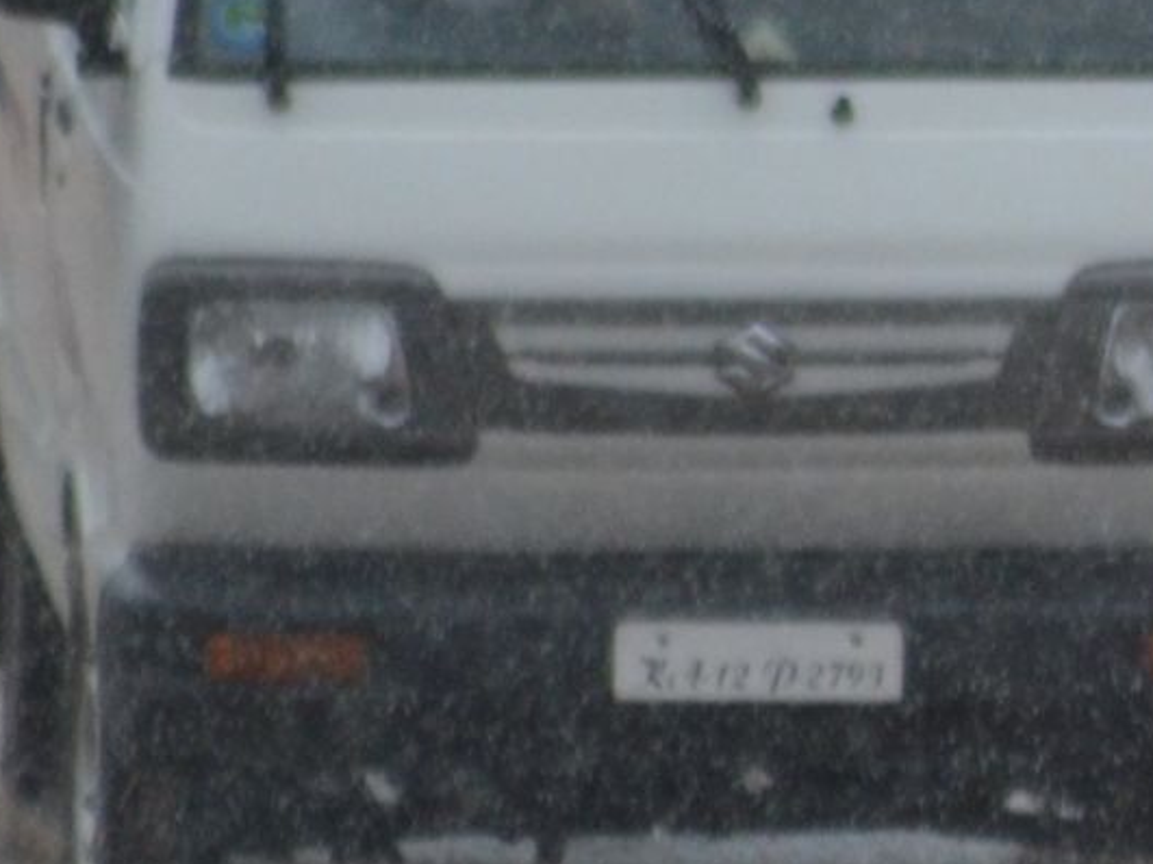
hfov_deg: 1.0
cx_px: 1883
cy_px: 428
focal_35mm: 2037
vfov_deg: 0.7
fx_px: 67834
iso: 1000
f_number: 5.6
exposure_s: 1/500
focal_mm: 300
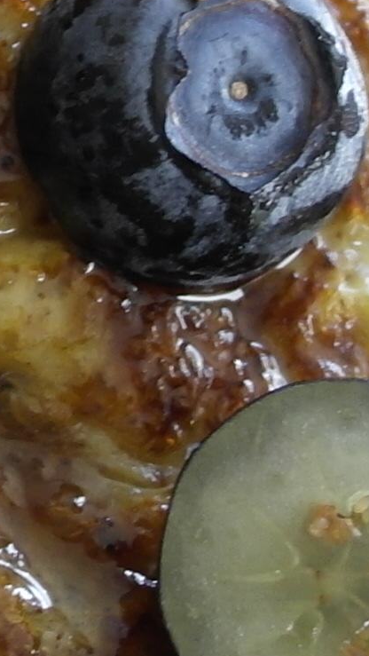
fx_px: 4450
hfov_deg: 4.6
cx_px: -676
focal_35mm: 256
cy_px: -169
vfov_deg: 8.3
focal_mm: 22
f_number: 3.5
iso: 200
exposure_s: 1/80
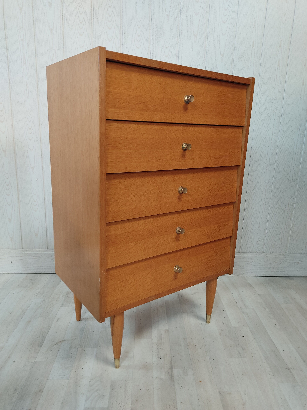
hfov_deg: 53.1
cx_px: 154
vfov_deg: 67.3
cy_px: 205
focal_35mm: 26
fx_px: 307
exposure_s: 1/33
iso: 175
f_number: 1.79
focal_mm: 4.74
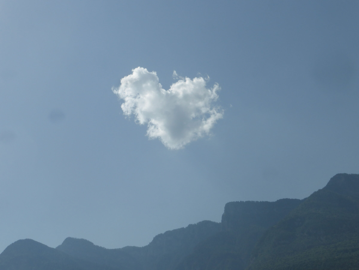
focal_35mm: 57
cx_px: 180
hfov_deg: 33.8
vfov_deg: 25.7
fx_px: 591
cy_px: 135
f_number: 5.6
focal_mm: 9.7
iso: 100
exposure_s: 1/1600
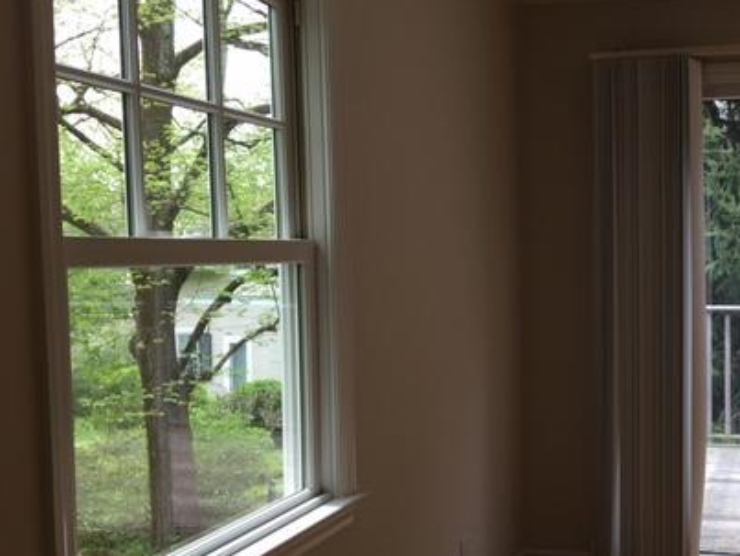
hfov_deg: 39.7
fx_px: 984
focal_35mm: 46
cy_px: 317
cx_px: 582
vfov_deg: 31.5
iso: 25
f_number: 2.2
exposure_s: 1/120
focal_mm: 4.15
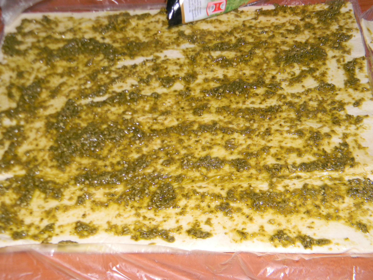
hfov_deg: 40.4
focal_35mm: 47
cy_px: 140
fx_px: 506
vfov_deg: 30.9
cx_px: 186
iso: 200
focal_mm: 8.6
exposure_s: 1/30
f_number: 3.9
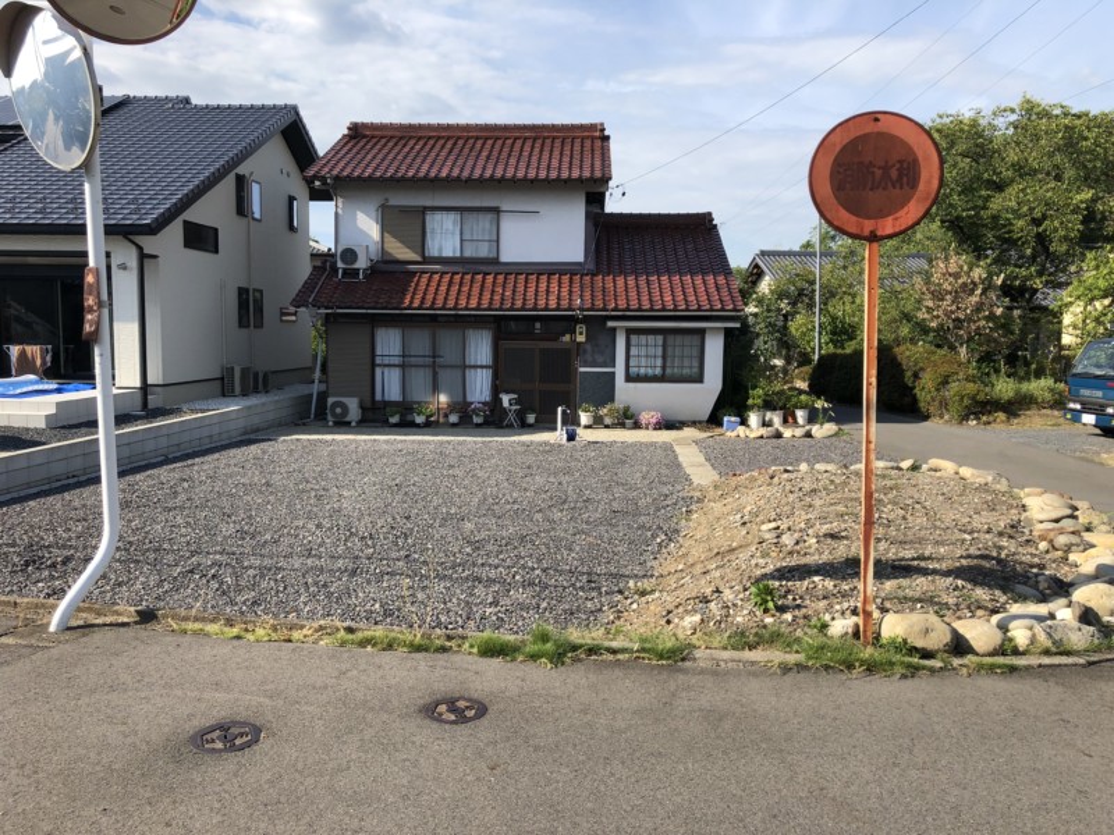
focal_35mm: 28
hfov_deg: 63.4
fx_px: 901
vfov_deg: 49.7
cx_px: 557
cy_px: 418
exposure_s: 1/1263
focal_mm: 3.99
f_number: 1.8
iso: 20
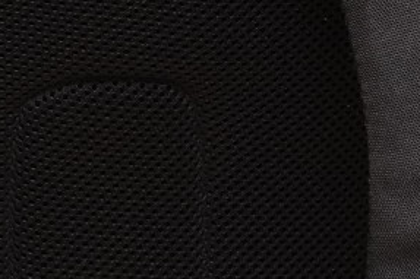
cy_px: 137
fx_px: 2344
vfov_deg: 6.8
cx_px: 135
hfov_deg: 10.2
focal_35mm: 201
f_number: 5.6
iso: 1250
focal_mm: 24
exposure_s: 1/60
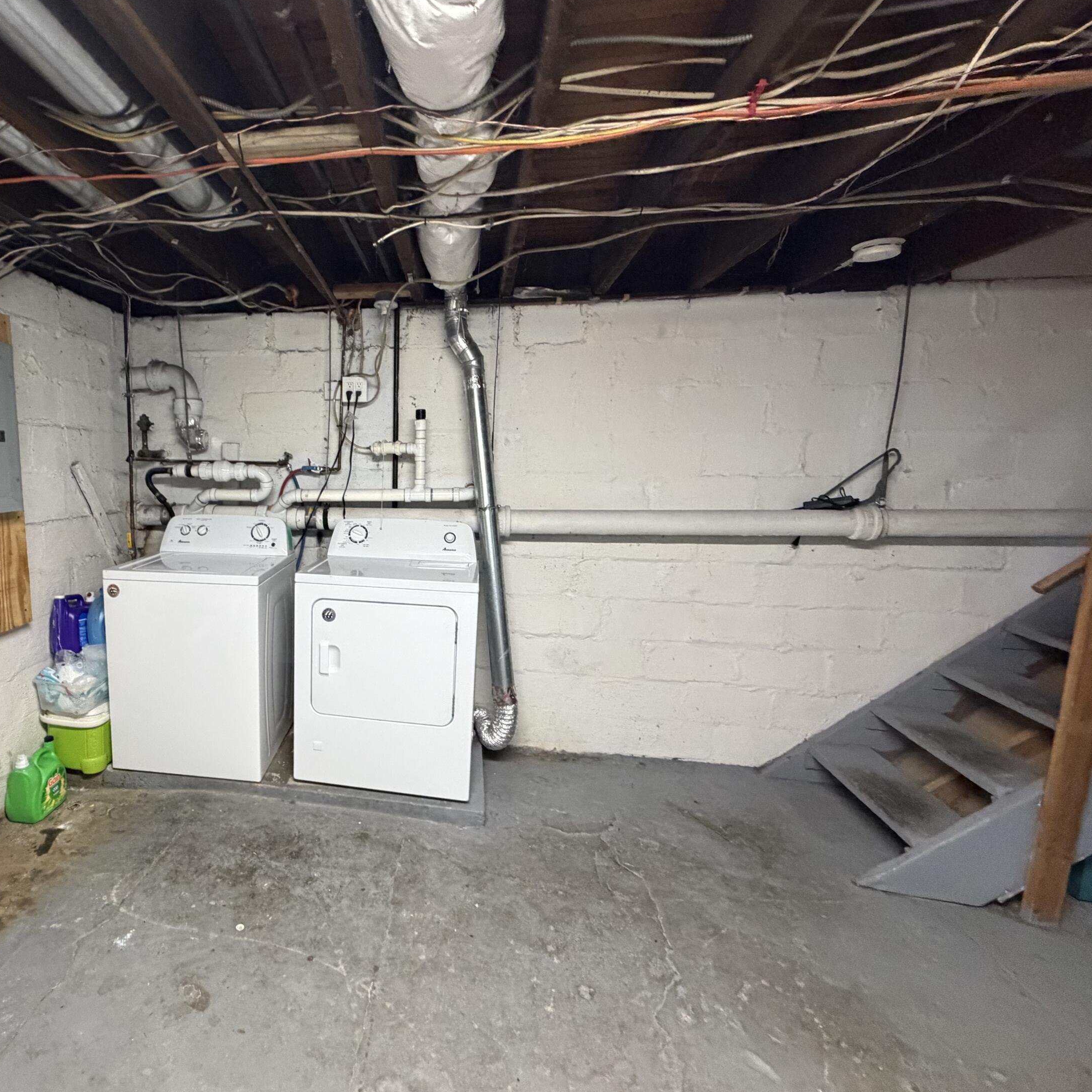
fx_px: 607
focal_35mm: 17
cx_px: 352
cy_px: 548
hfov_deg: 80.8
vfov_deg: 84.0
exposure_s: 1/60
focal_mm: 2.22
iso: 500
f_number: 2.2
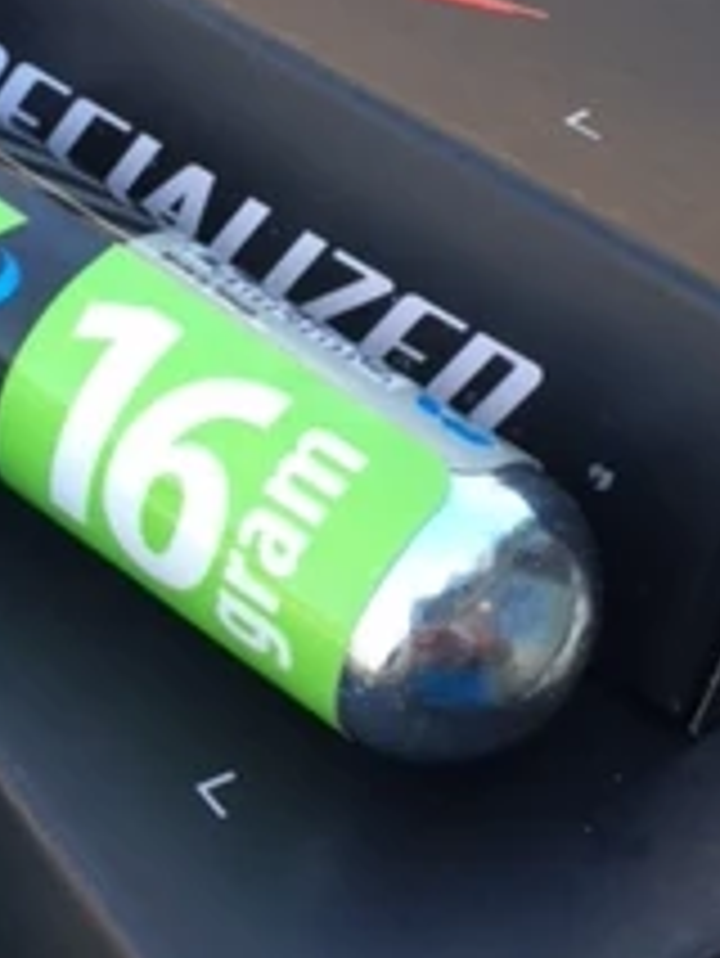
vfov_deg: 22.2
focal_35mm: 87
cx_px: 477
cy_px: 171
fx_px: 2410
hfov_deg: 17.0
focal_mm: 4.15
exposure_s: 1/169
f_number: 2.2
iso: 32
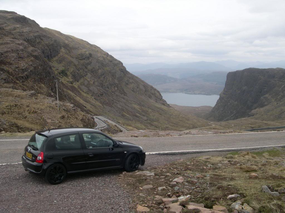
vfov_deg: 37.7
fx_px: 313
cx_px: 142
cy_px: 106
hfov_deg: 49.0
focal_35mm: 38
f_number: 7.6
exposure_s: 1/105
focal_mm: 8
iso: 100
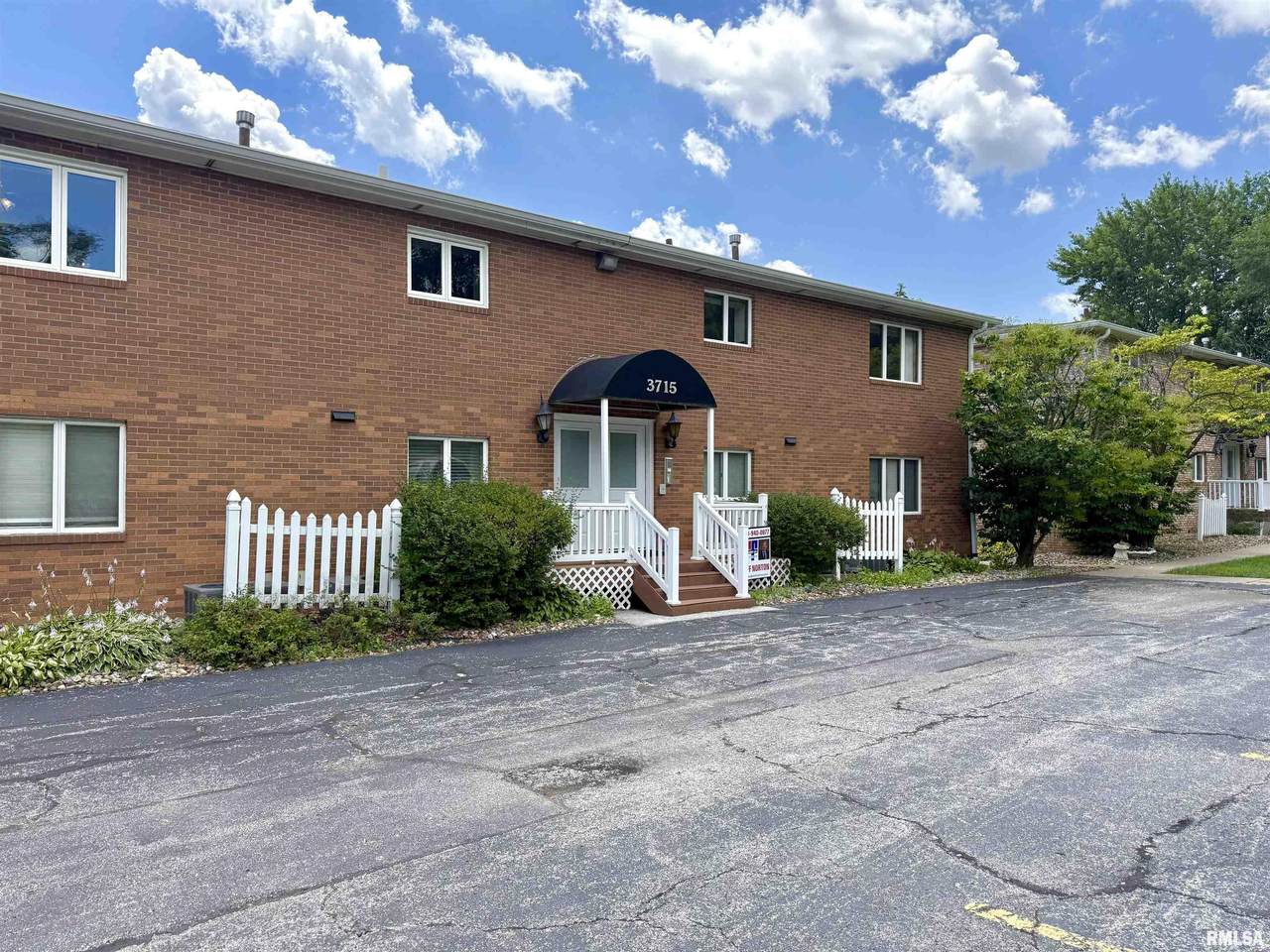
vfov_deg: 56.8
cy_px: 476
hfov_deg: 71.6
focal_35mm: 24
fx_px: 881
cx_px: 635
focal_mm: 6.76
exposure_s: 1/3953
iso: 100
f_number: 1.78
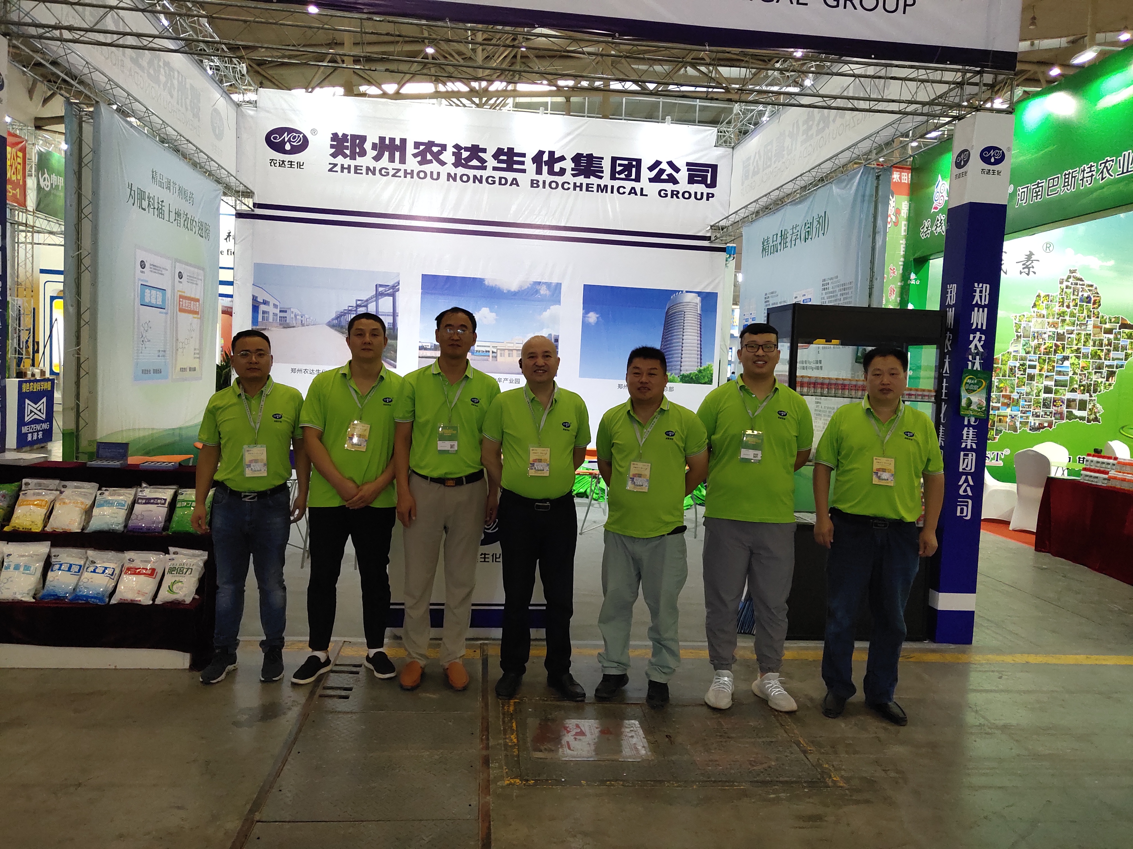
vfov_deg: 48.2
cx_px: 566
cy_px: 424
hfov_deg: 61.7
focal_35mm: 29
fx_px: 949
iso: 283
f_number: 1.8
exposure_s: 1/100
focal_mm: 4.27
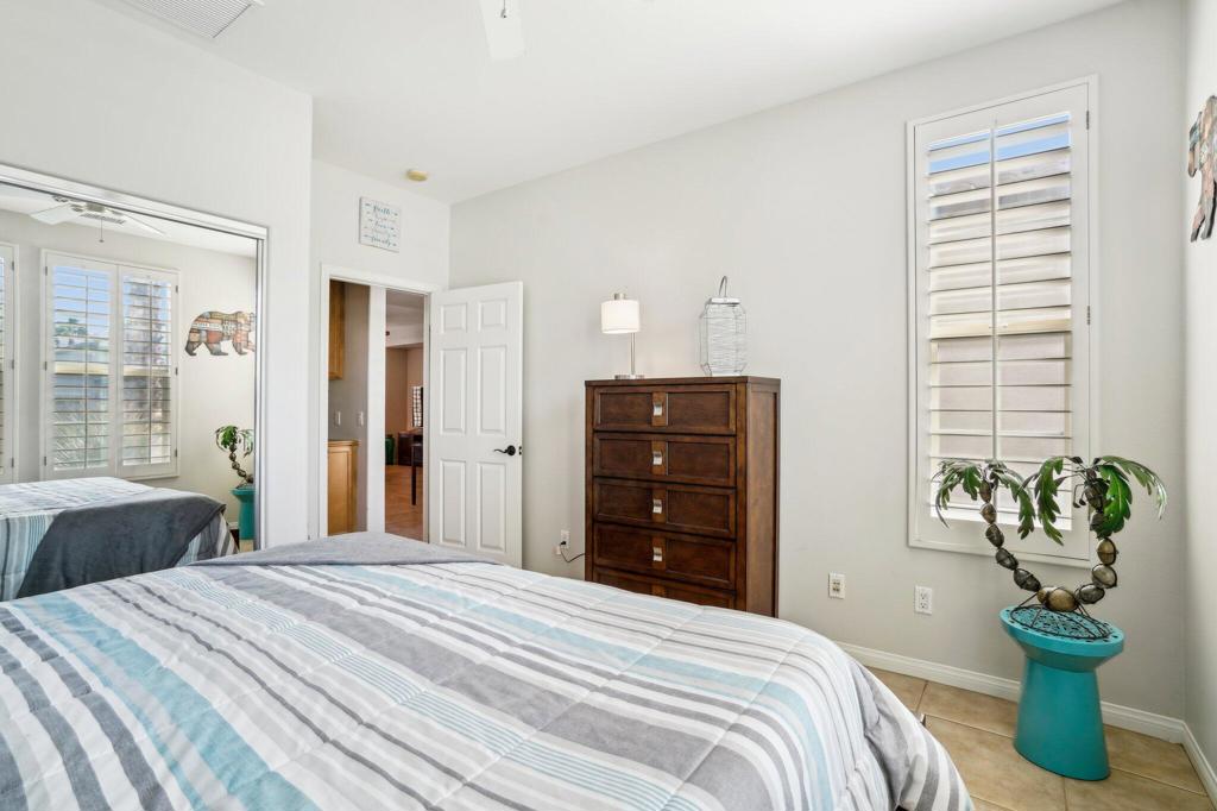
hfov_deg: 96.8
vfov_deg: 73.7
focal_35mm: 16
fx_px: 541
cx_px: 608
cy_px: 406
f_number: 8
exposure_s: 1/30
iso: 400
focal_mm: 16
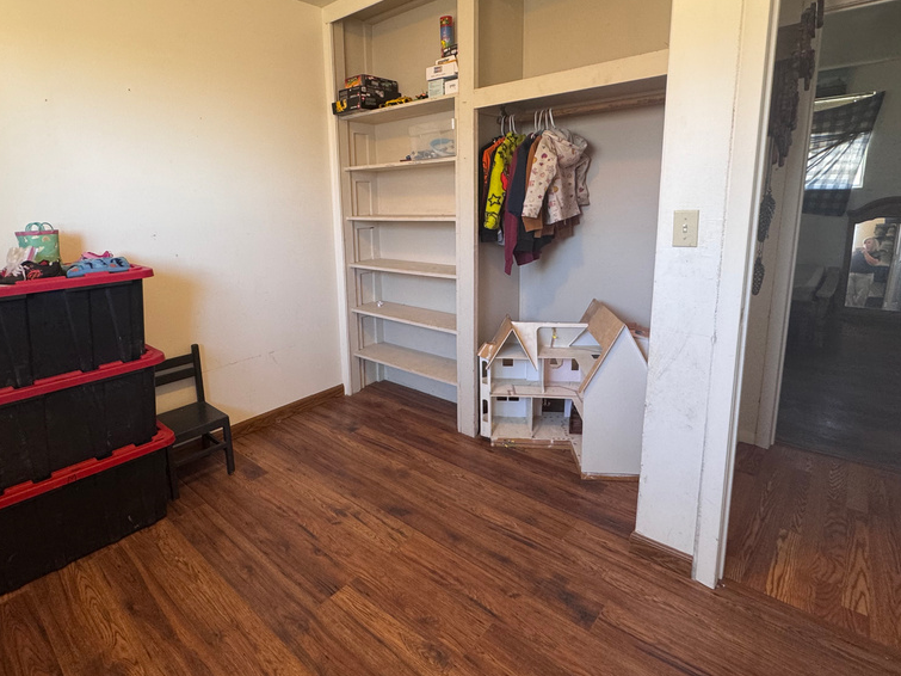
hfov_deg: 84.4
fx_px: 494
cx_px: 408
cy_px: 288
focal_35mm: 19
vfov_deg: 68.3
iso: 160
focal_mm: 2.22
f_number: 2.2
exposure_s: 1/60
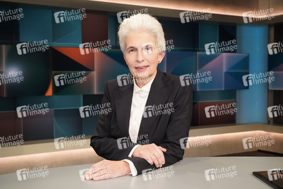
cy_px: 94
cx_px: 142
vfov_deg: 39.9
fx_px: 259
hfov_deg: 57.3
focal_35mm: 33
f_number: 5.6
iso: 2000
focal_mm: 33
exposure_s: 1/125
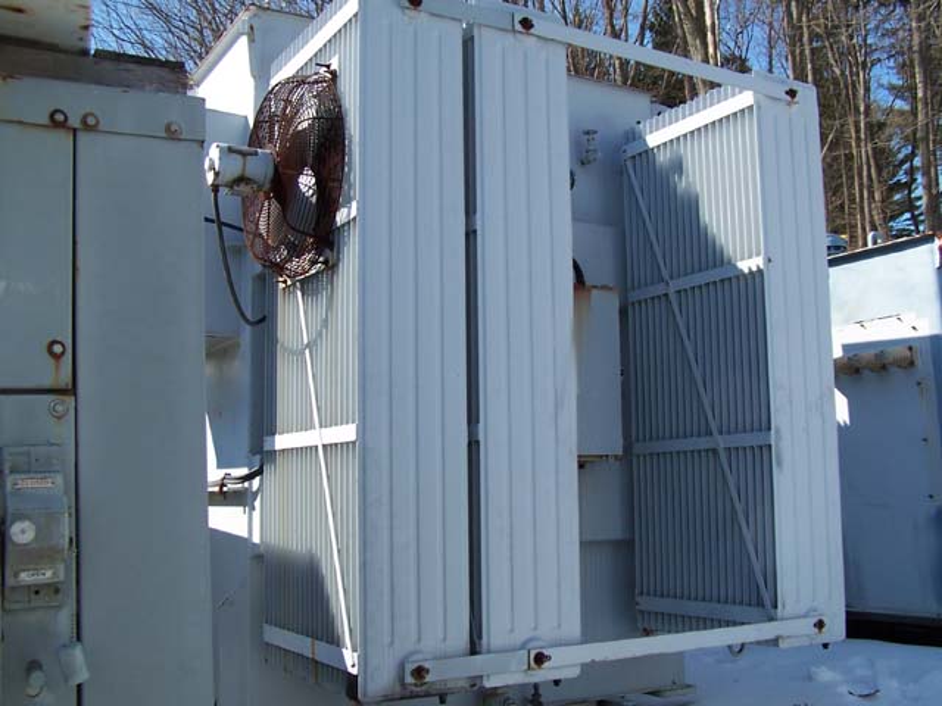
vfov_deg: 37.7
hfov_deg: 49.0
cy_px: 353
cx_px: 471
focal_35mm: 38
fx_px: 1034
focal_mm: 6.3
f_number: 4
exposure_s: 1/500
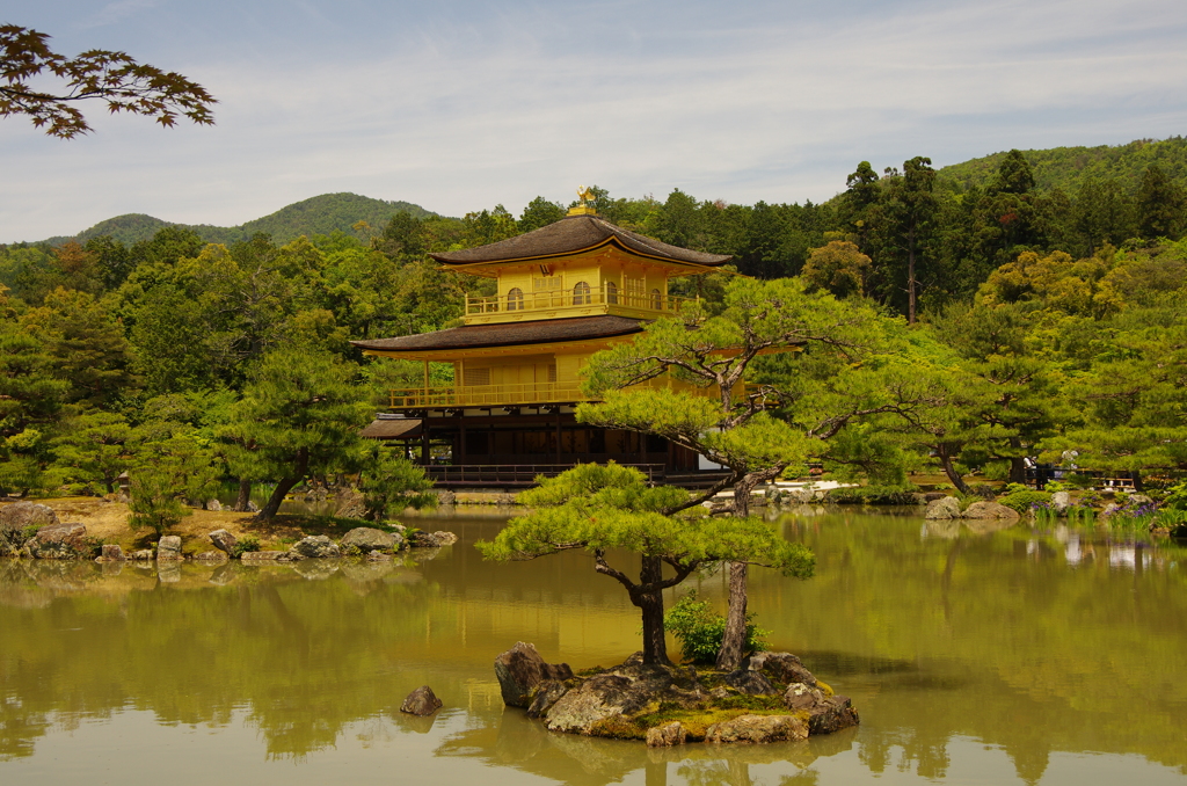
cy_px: 393
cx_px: 594
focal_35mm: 42
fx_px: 1382
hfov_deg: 46.5
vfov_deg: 31.7
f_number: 7.1
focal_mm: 28
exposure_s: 1/500
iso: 200
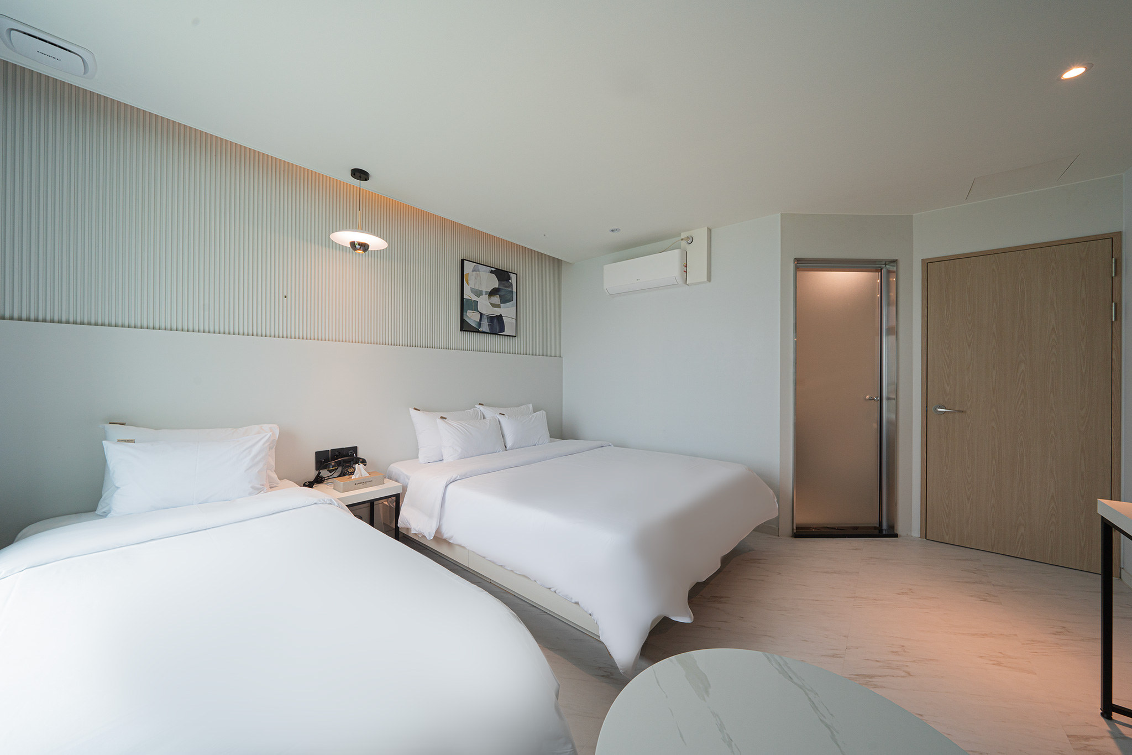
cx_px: 566
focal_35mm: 12
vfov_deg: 90.0
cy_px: 378
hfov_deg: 112.6
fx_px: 377
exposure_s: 1/8
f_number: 10
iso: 160
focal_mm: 12
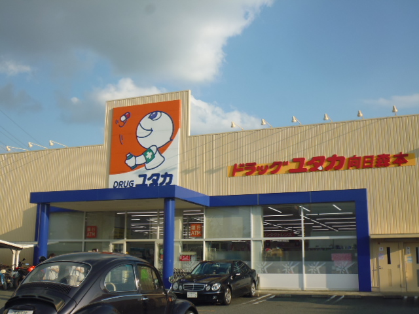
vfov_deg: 31.5
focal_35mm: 46
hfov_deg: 41.2
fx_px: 557
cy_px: 157
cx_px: 210
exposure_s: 1/80
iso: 100
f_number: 11
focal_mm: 8.1
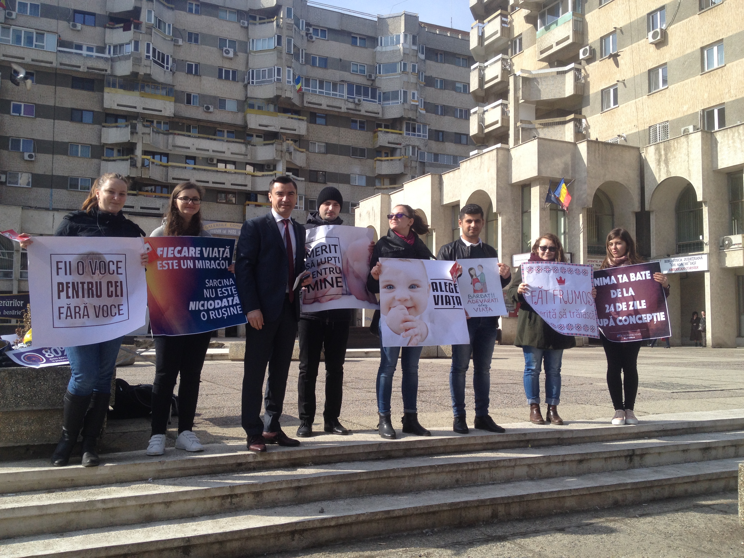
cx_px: 372
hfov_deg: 52.6
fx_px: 752
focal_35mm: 35
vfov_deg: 40.7
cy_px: 279
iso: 50
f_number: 2.4
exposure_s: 1/1284
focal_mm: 4.28
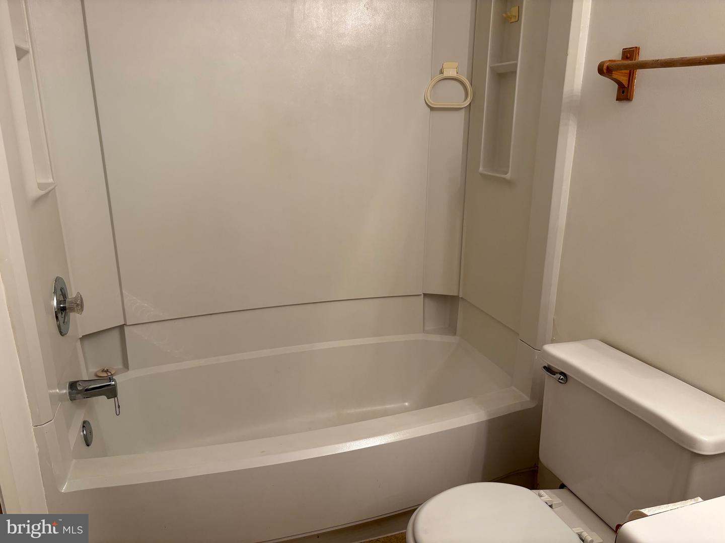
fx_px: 545
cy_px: 272
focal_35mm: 26
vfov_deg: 53.1
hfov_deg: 67.3
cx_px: 362
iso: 125
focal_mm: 5.96
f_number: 1.6
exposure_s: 1/120
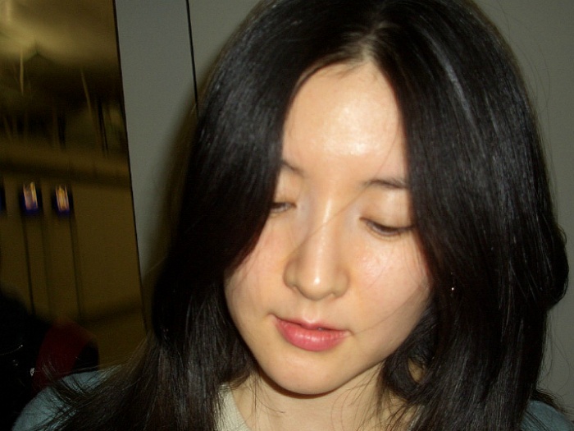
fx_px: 813
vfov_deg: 29.7
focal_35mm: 49
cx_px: 287
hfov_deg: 38.9
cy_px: 216
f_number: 3.1
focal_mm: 8.2
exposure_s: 1/60
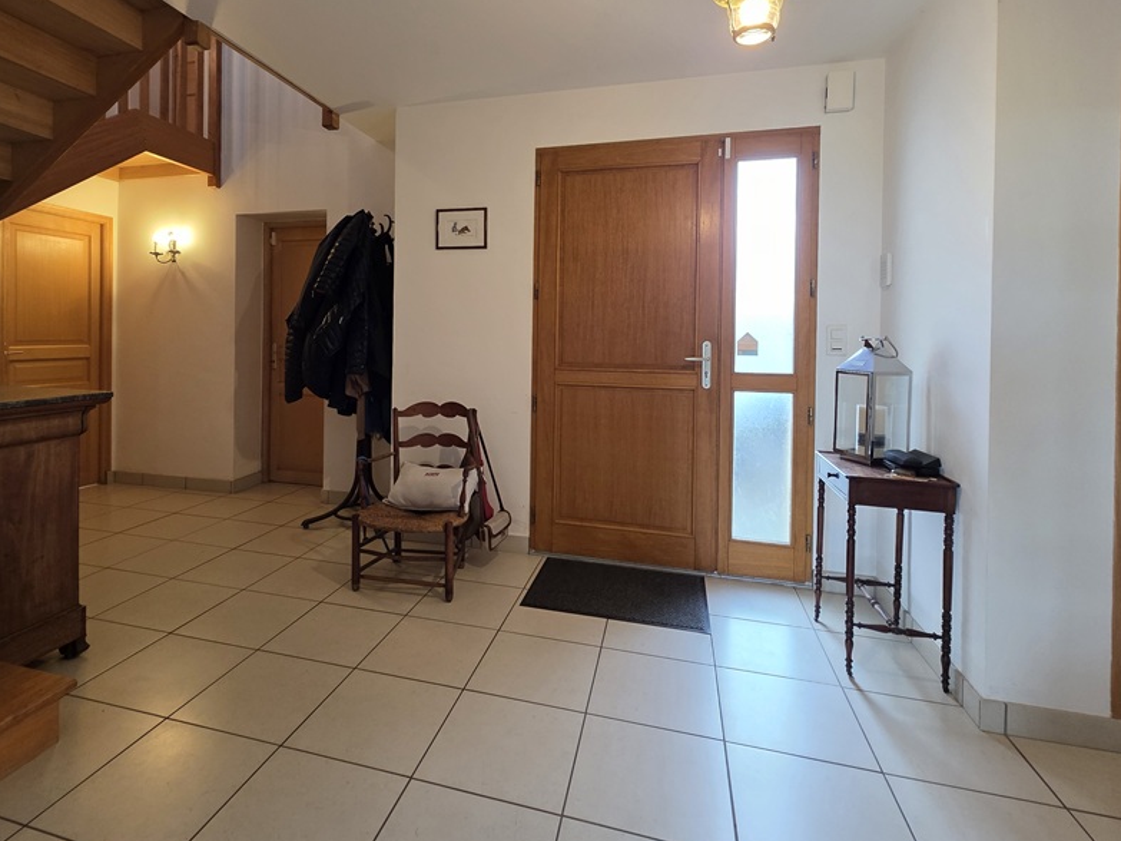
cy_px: 335
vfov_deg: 73.9
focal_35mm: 17
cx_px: 503
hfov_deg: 90.7
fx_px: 550
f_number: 1.9
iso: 200
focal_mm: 2.2
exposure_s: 1/100
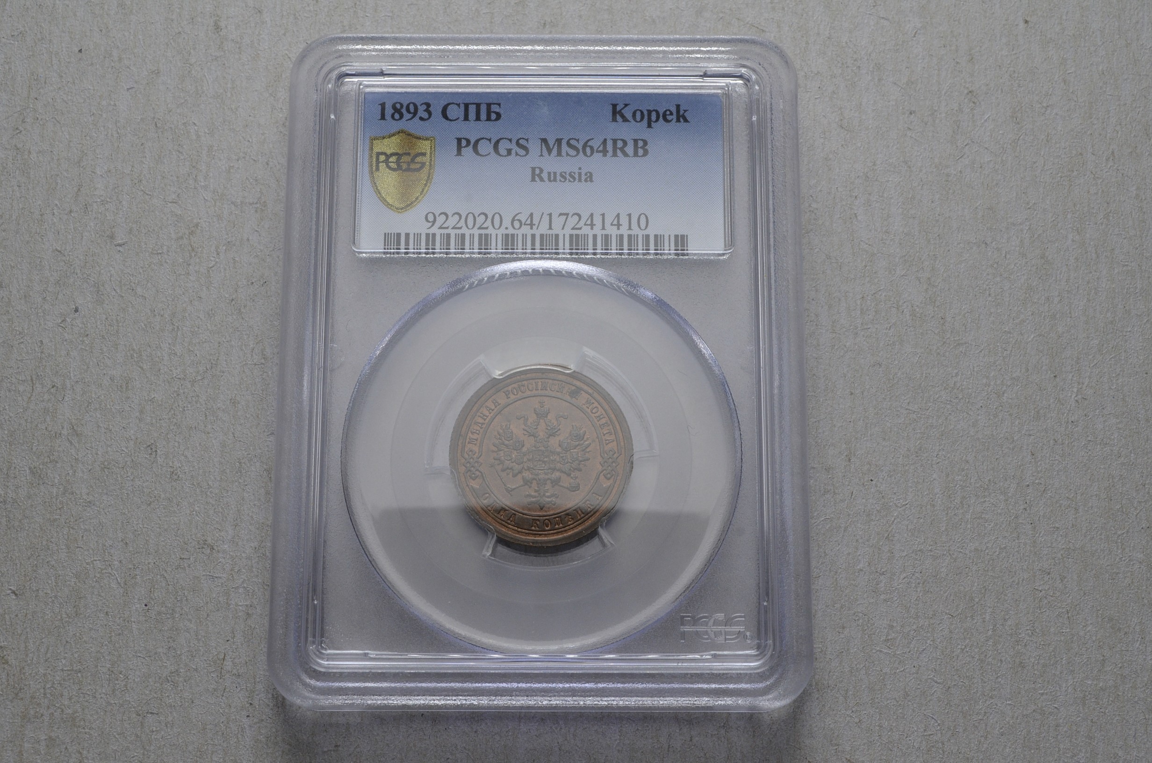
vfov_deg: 28.0
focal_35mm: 48
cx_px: 576
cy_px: 382
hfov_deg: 41.2
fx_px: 1533
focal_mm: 32
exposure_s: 1/250
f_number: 14
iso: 400
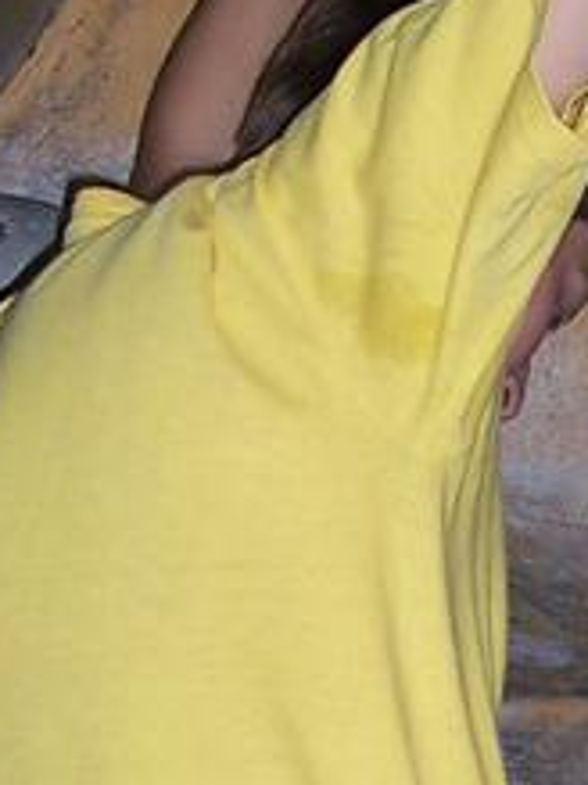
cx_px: 1054
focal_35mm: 214
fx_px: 4852
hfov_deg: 6.8
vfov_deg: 9.2
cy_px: 703
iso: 100
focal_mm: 8
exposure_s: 1/60
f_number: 2.8
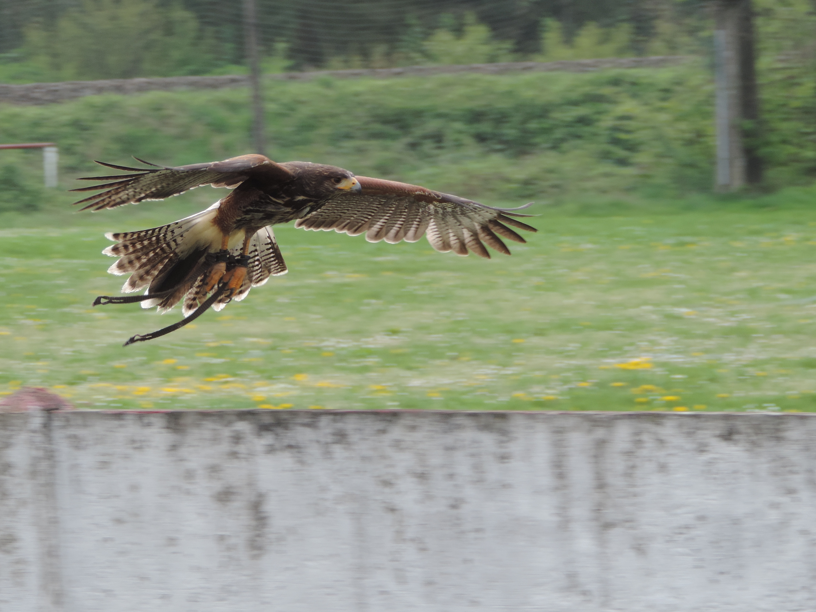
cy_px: 214
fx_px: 6106
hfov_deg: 7.6
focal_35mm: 259
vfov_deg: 5.7
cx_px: 380
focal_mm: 33
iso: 80
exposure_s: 1/125
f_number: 4.6
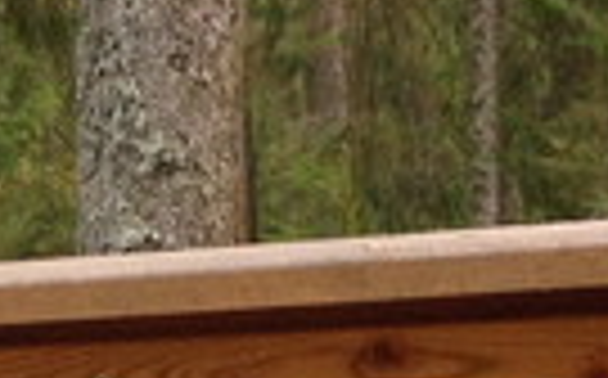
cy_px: 945
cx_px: 90
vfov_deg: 4.8
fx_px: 4369
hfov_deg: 7.9
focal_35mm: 264
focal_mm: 4.28
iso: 80
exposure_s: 1/120
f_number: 2.4
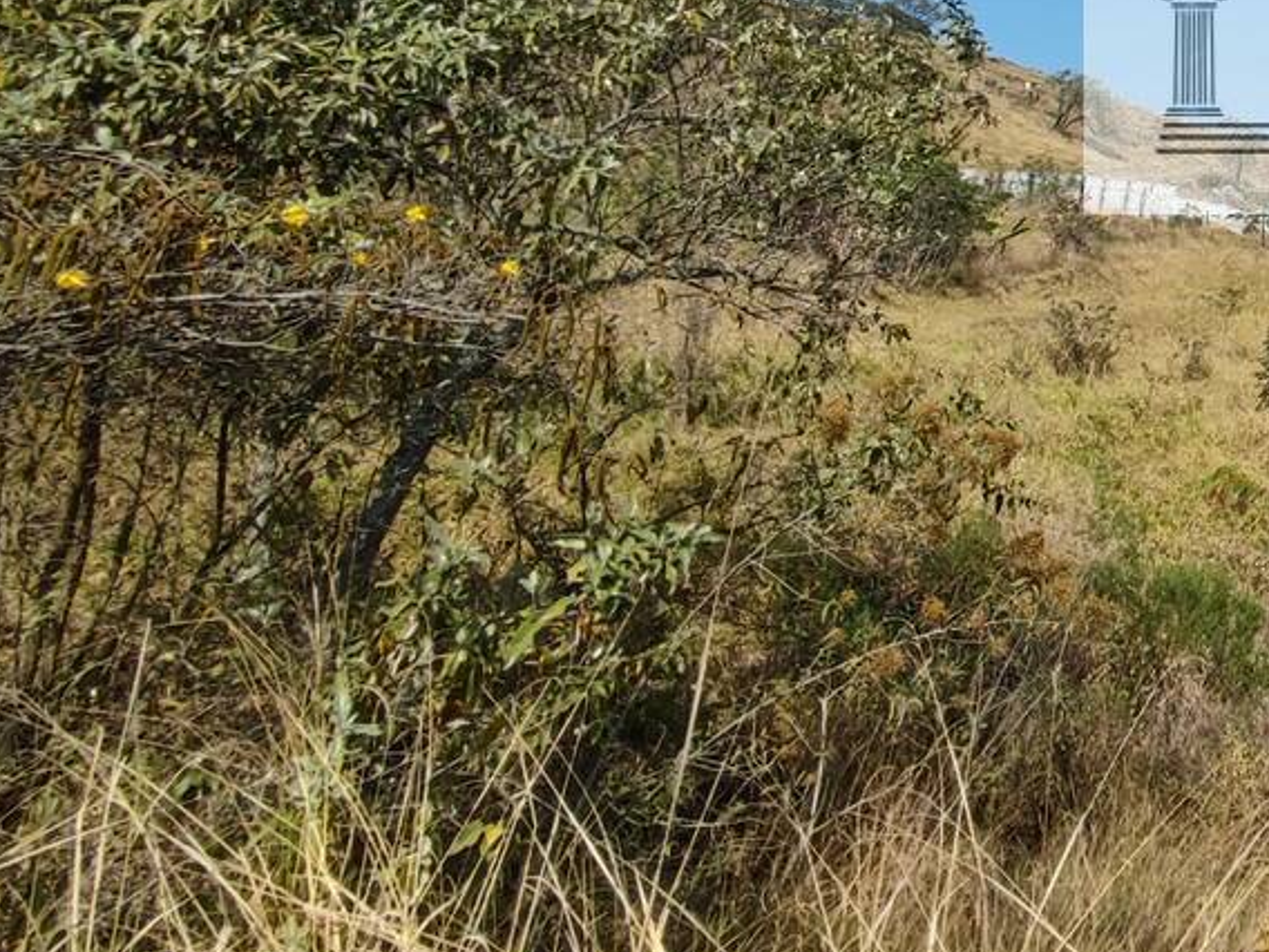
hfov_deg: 38.0
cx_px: 1486
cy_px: 47
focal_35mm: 38
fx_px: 1393
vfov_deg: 34.9
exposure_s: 1/1148
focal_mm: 1.65
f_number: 2.2
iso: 50
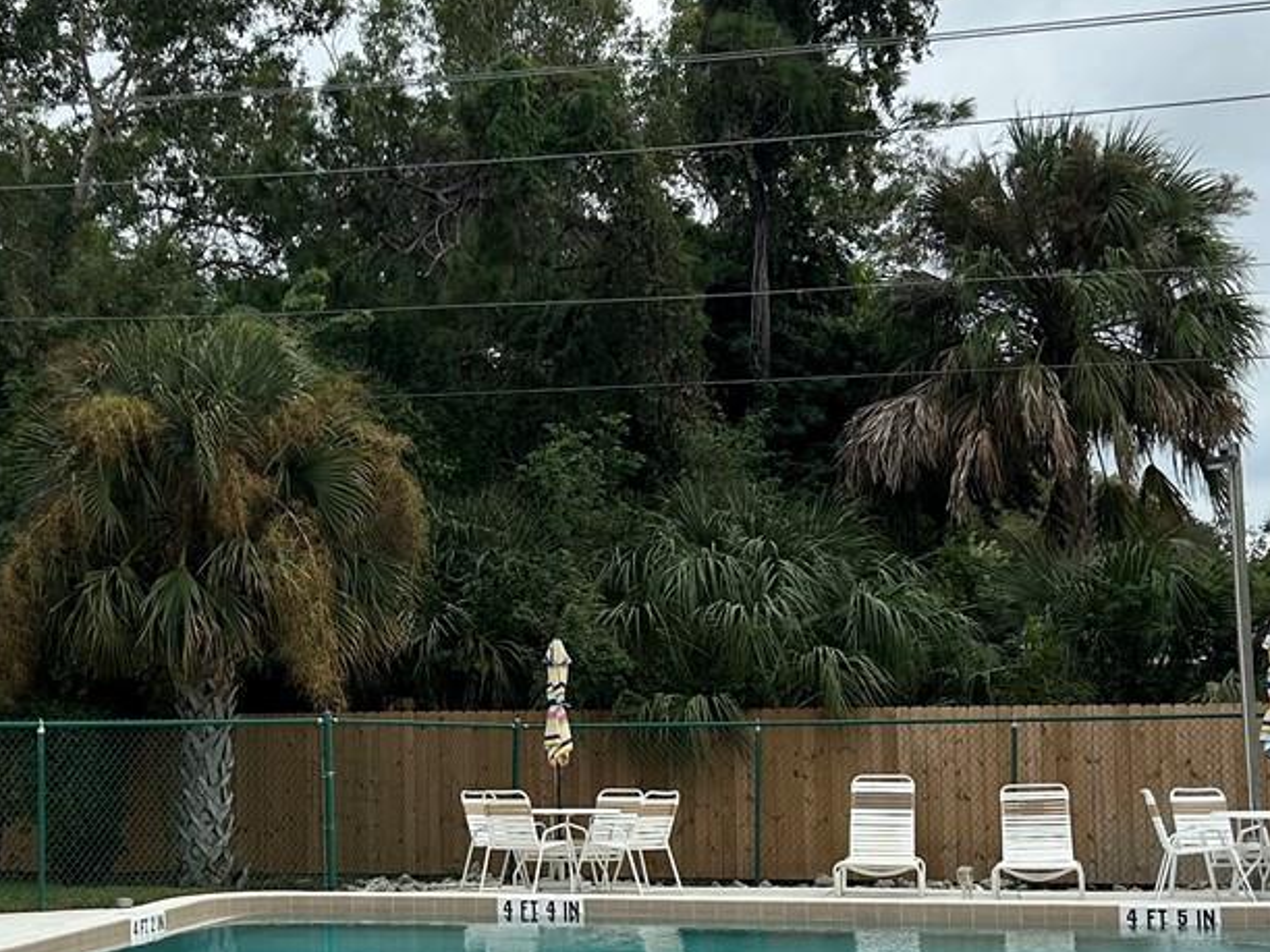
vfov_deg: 21.6
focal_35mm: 68
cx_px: 313
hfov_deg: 28.1
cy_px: 564
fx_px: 2495
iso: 50
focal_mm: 5.7
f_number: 1.5
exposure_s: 1/5076
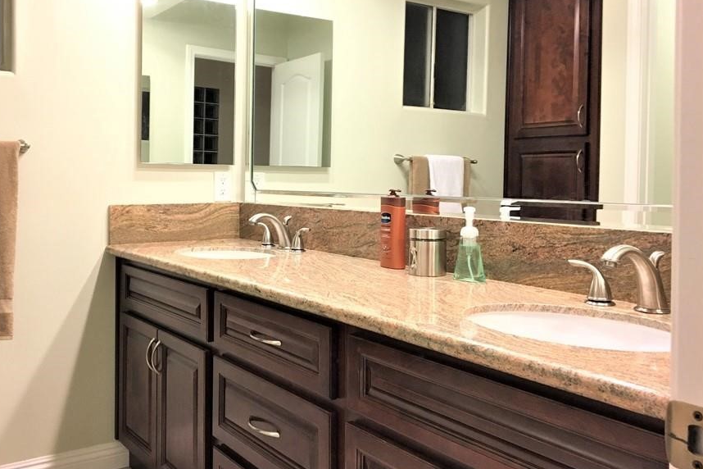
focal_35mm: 36
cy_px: 187
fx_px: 703
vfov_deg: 36.7
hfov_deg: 52.8
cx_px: 289
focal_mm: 4.15
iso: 100
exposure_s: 1/30
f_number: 2.2
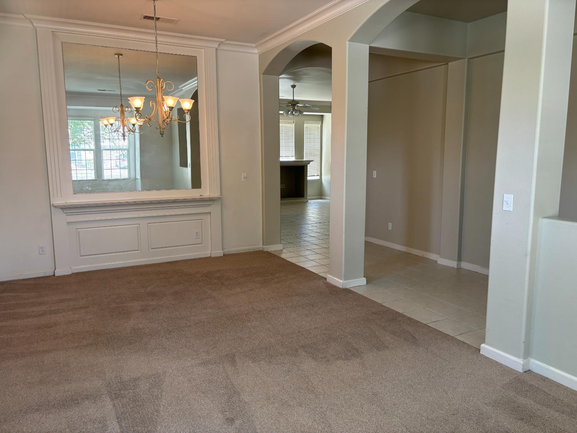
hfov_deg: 67.3
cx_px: 288
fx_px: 433
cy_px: 216
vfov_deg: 53.1
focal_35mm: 26
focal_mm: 5.96
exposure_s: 1/60
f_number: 1.6
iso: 100
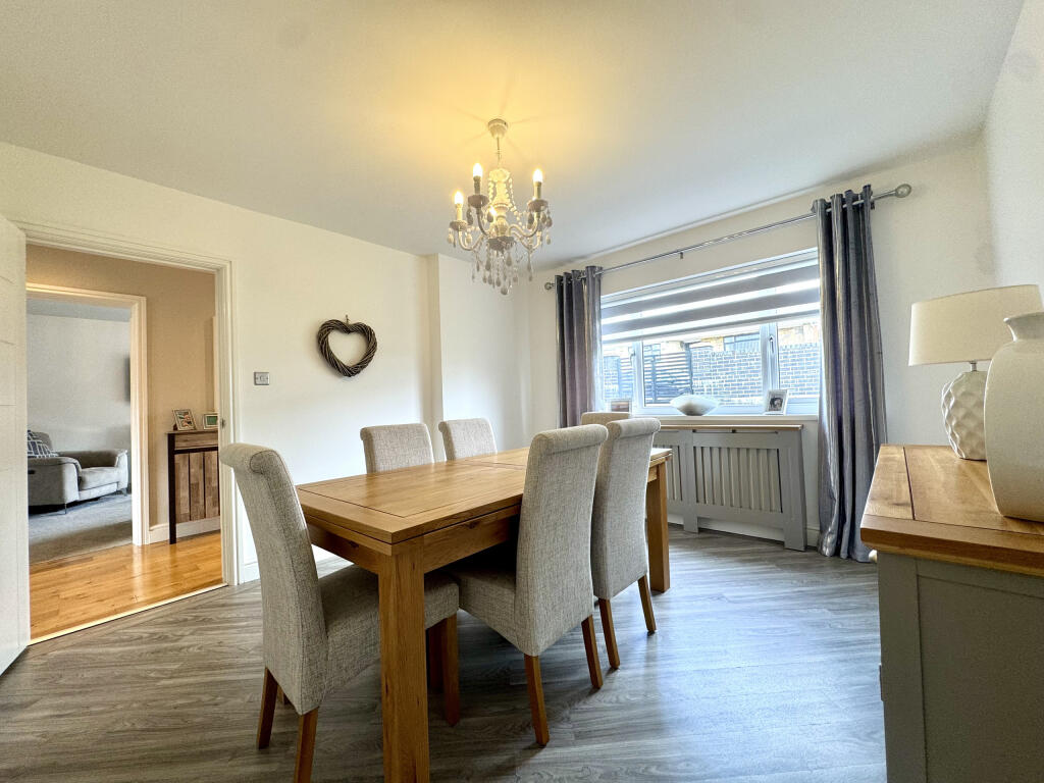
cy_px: 392
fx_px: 422
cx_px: 522
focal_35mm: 14
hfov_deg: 102.1
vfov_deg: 85.7
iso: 80
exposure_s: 1/100
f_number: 2.2
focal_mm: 2.22
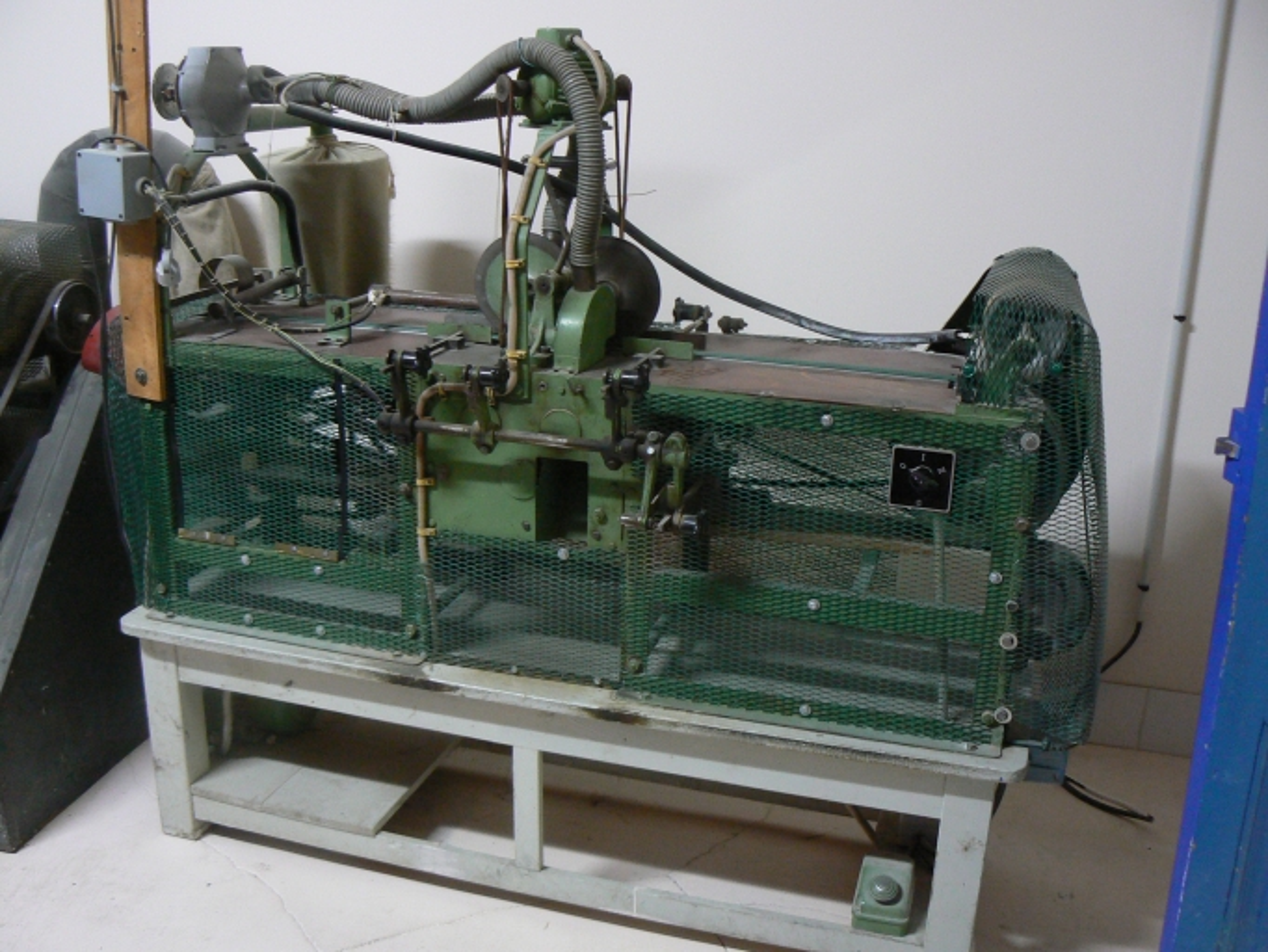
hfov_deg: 51.3
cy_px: 476
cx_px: 634
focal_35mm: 36
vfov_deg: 39.7
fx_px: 1319
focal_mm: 6
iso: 200
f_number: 2.8
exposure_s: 1/8
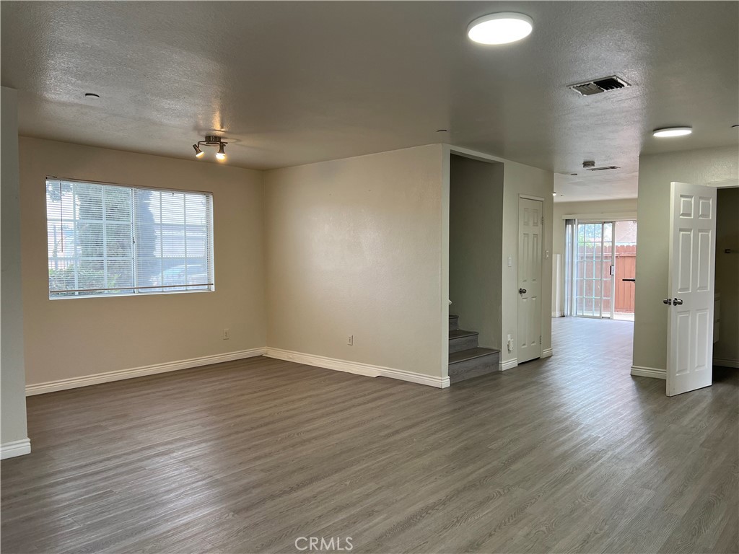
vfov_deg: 53.1
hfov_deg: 67.3
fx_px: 555
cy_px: 277
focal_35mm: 26
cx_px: 370
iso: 80
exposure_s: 1/120
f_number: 1.5
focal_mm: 5.7
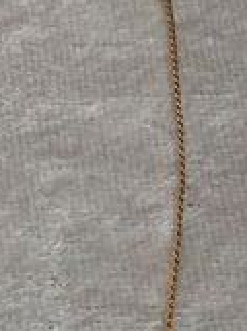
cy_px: 291
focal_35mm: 140
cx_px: -179
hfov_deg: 10.0
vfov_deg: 14.0
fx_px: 1337
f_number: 2.4
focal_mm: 4.28
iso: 80
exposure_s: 1/60
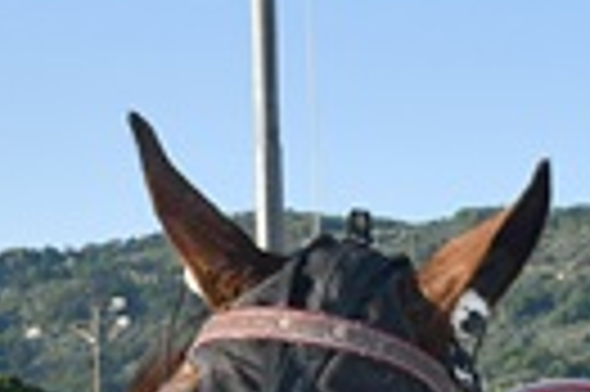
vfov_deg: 7.3
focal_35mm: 185
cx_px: 784
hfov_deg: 10.8
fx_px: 3033
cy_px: 570
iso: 100
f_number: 9
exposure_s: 1/250
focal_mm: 27
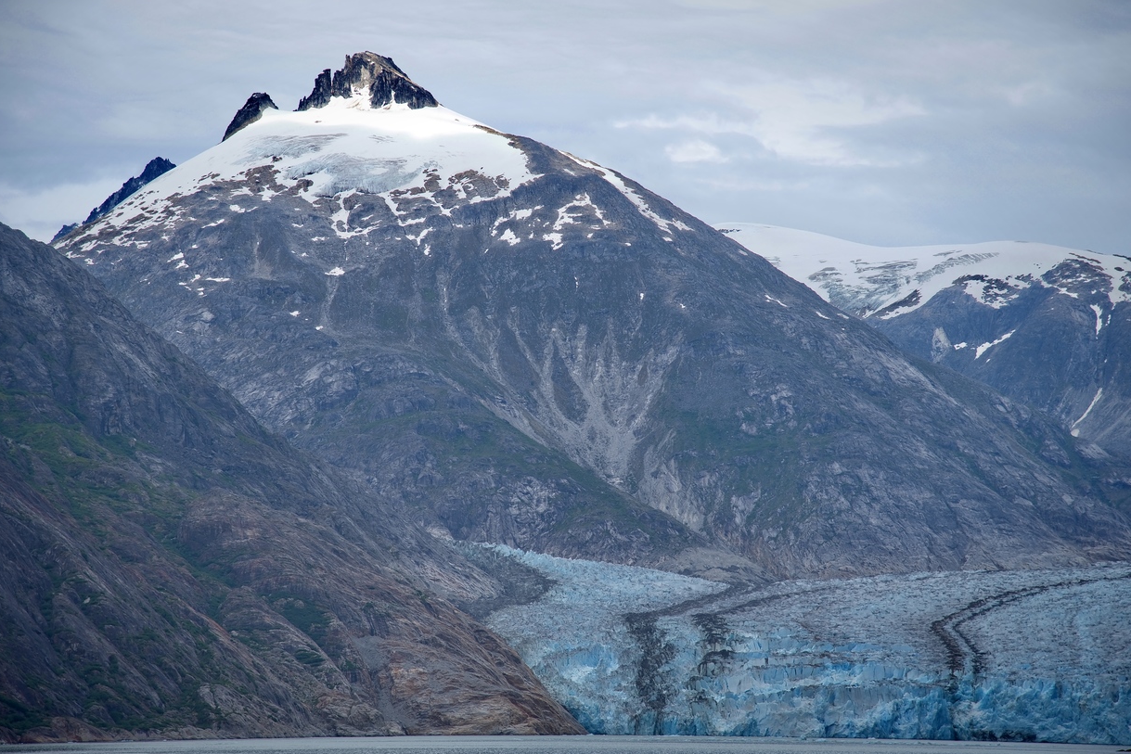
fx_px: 3959
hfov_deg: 16.3
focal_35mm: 126
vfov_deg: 10.9
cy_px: 387
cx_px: 567
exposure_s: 1/250
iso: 100
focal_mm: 120
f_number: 6.3
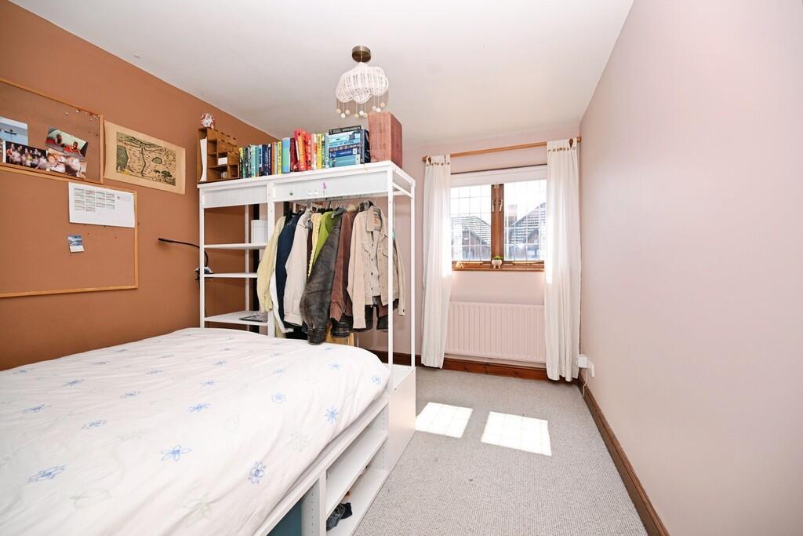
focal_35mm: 14
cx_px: 402
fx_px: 312
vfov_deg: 81.2
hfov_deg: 104.2
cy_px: 268
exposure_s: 1/100
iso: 100
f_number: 5
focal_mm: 14
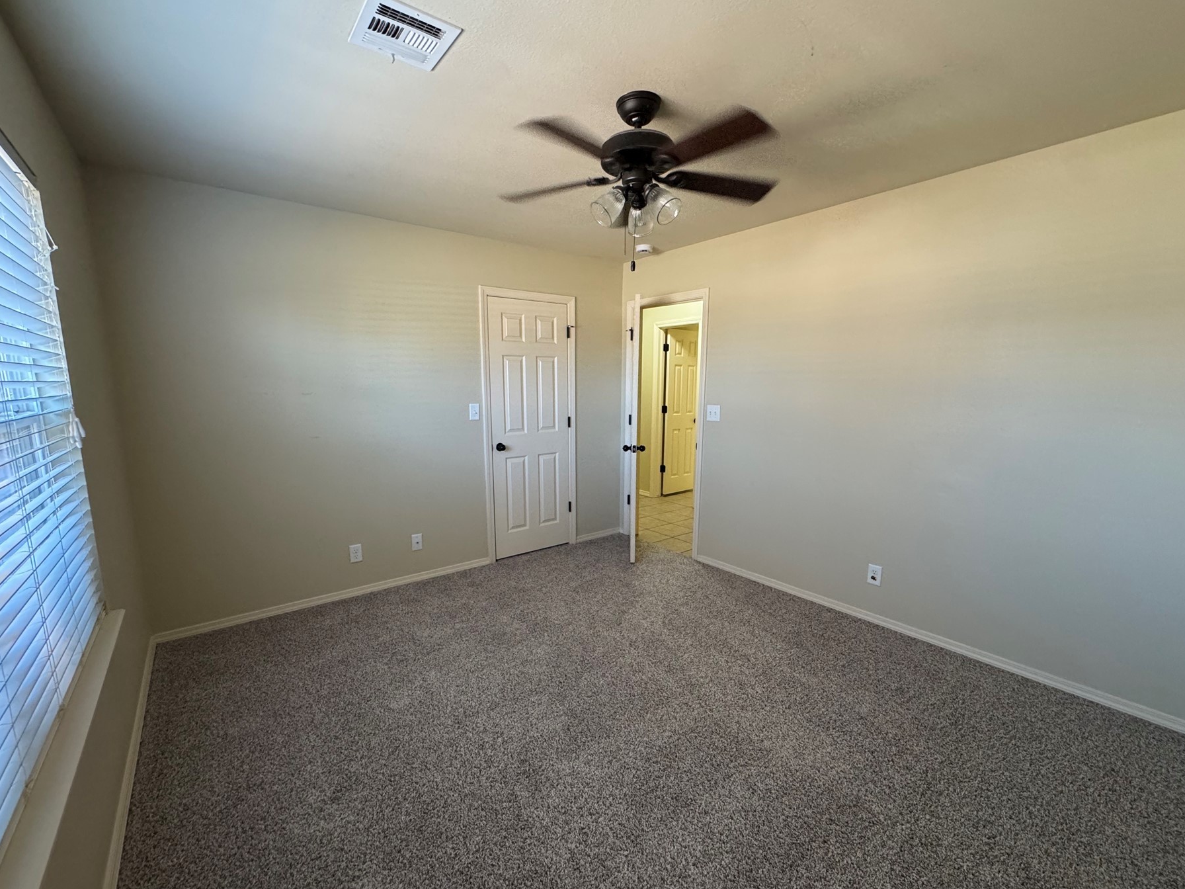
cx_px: 591
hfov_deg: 98.2
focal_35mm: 15
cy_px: 465
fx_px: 513
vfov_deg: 81.7
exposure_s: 1/66
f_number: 2.2
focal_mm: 2.22
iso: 320
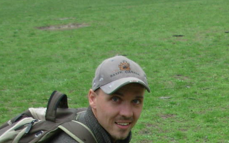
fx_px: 742
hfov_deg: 17.1
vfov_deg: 10.4
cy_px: 248
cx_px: 233
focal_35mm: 119
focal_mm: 6.3
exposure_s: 1/80.6
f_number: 2.9
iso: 50
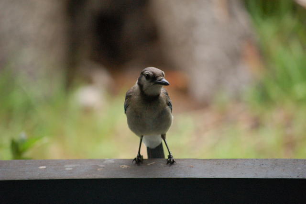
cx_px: 153
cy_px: 102
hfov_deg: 6.9
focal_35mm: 300
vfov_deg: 4.6
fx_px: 2549
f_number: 5.6
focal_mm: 200
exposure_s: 1/200
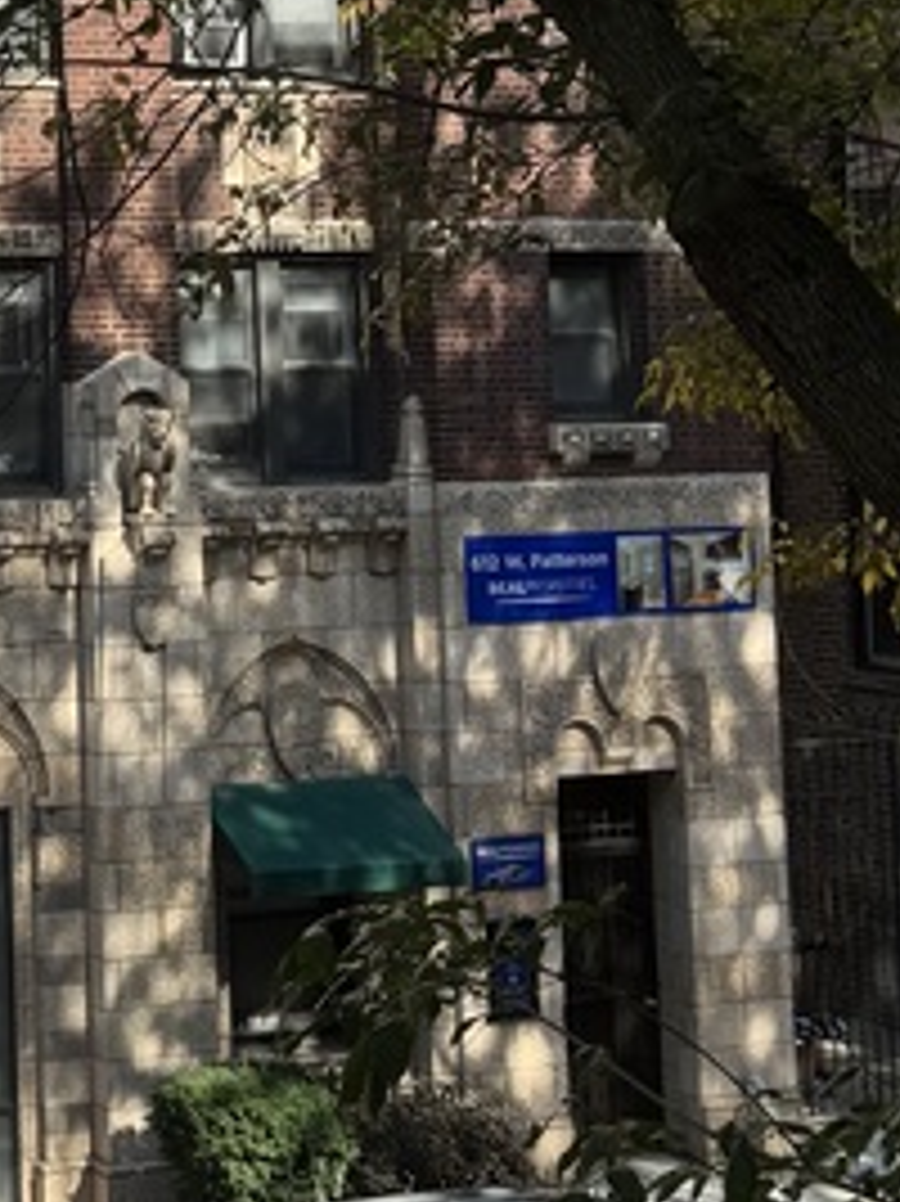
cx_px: -216
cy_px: 54
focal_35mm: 97
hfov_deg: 14.7
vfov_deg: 19.7
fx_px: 3365
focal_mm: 6.76
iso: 80
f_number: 1.78
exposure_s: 1/1869
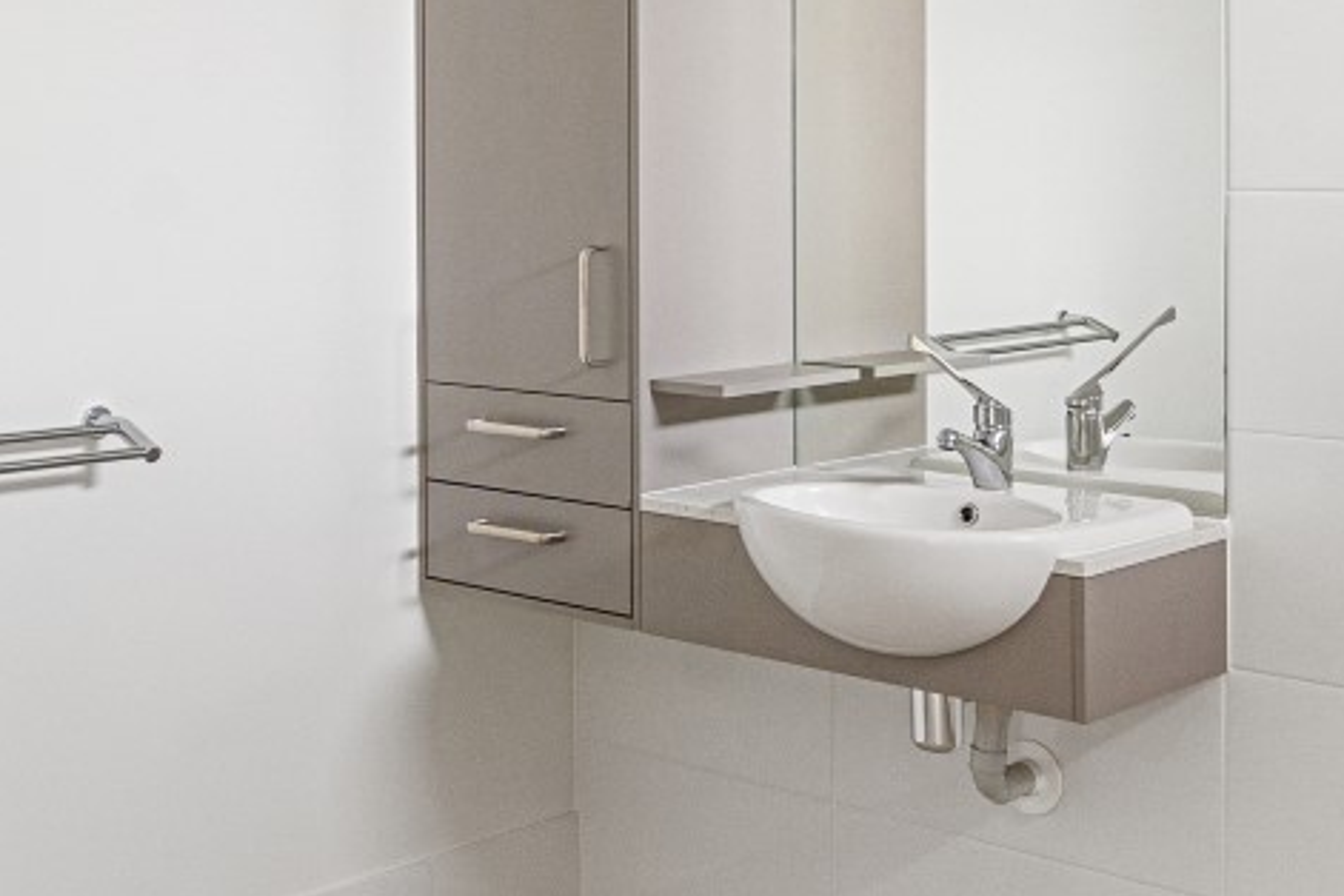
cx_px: 437
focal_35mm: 55
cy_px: 157
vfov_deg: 24.2
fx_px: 2053
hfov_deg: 35.8
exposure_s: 1/5
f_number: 7.1
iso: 800
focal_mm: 16
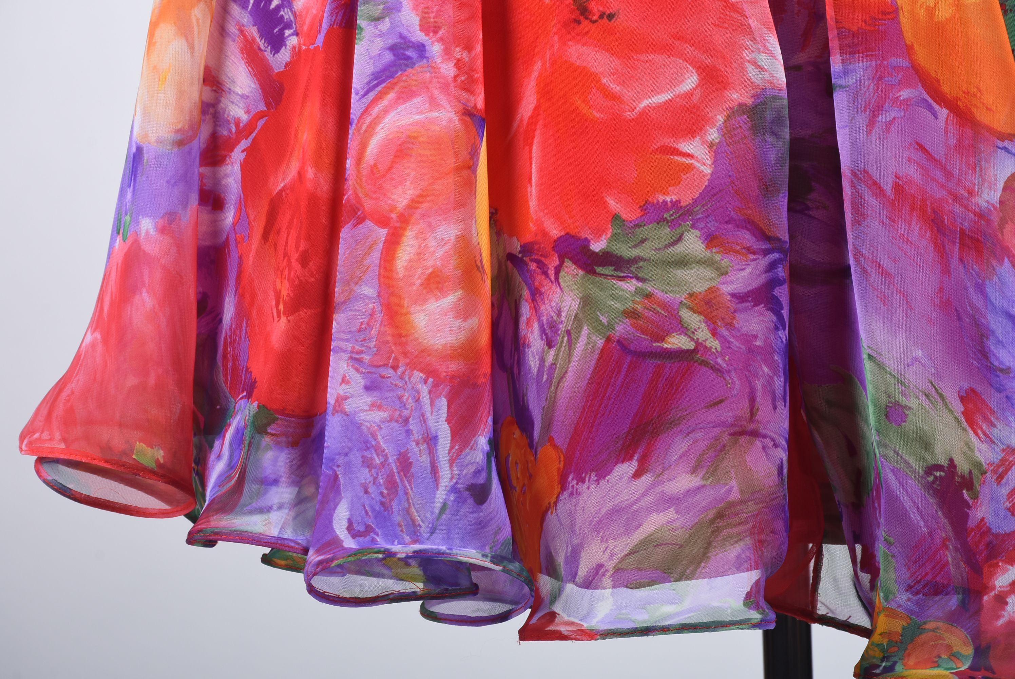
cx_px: 508
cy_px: 340
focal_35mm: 142
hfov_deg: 14.4
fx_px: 4021
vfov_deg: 9.6
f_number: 13
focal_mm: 95
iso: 200
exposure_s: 1/200
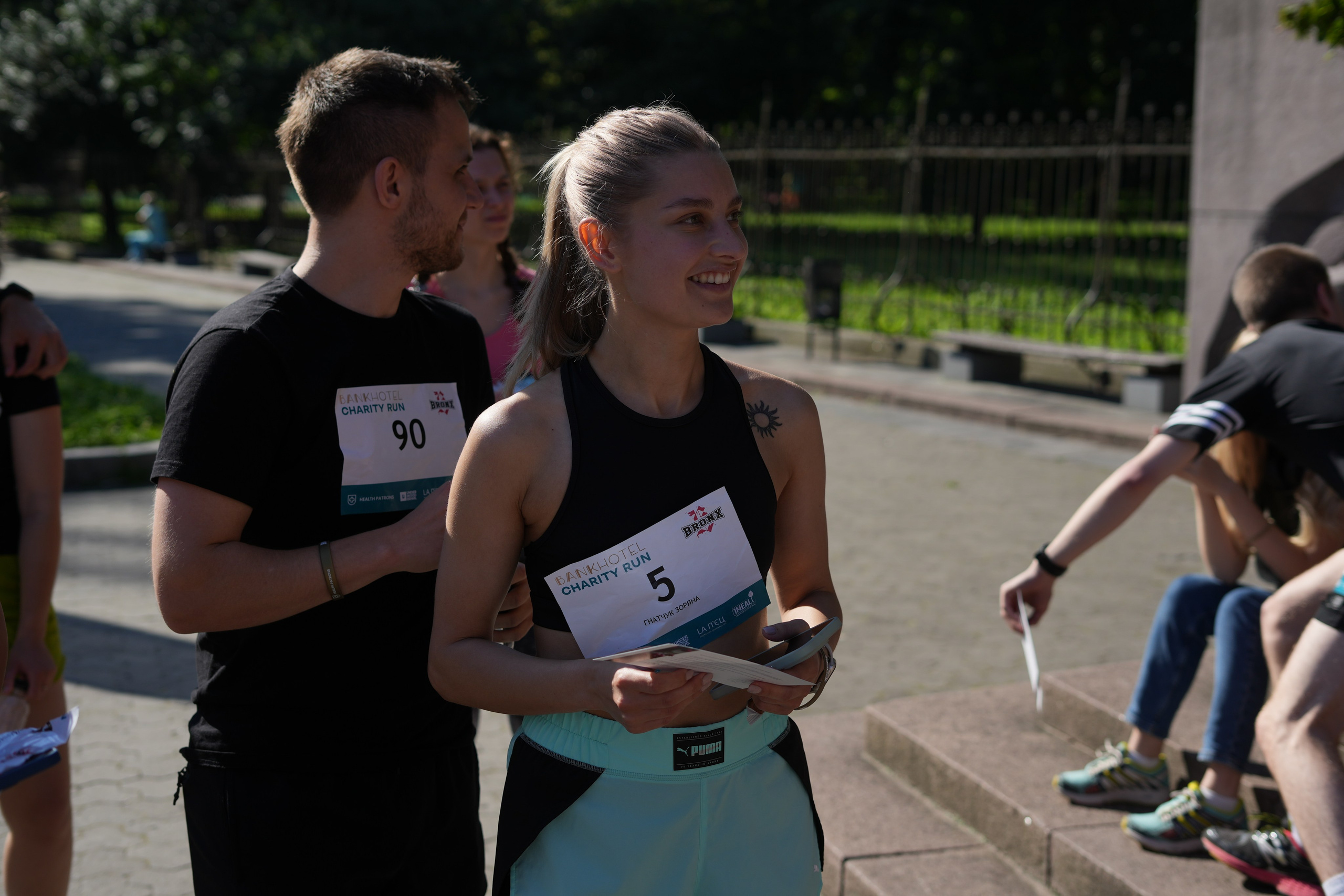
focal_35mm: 50
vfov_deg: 27.0
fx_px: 1867
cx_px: 672
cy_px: 448
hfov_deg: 39.6
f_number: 3.5
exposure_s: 1/1600
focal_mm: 50
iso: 100
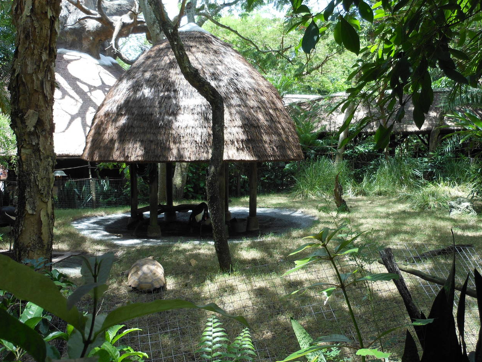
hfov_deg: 51.3
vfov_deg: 39.7
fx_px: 501
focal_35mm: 36
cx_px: 219
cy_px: 182
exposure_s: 1/100
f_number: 3.7
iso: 80
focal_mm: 5
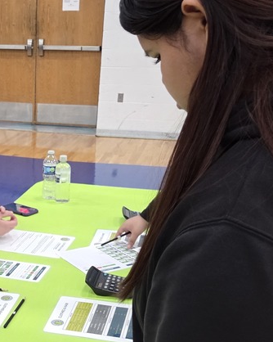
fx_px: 556
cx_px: 23
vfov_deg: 32.6
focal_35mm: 55
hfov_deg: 26.6
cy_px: 301
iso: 640
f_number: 1.8
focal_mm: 5.4
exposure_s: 1/120
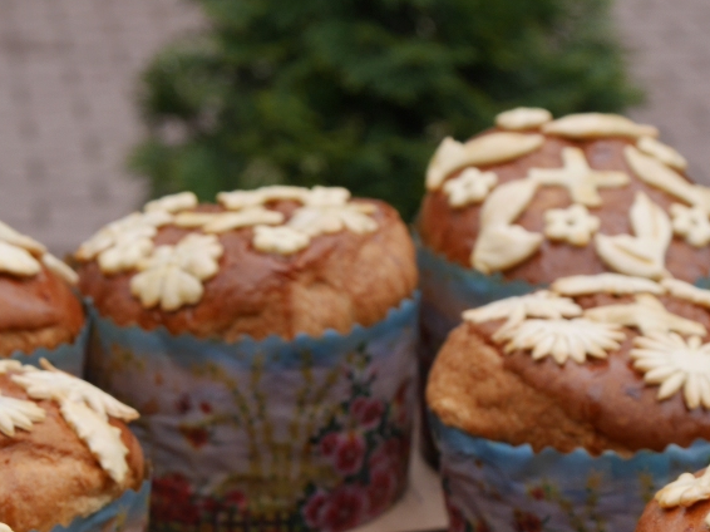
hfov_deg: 12.4
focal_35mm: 160
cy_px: 488
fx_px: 3280
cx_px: 405
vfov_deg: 9.2
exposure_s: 1/160
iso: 200
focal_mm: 40
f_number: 5.6
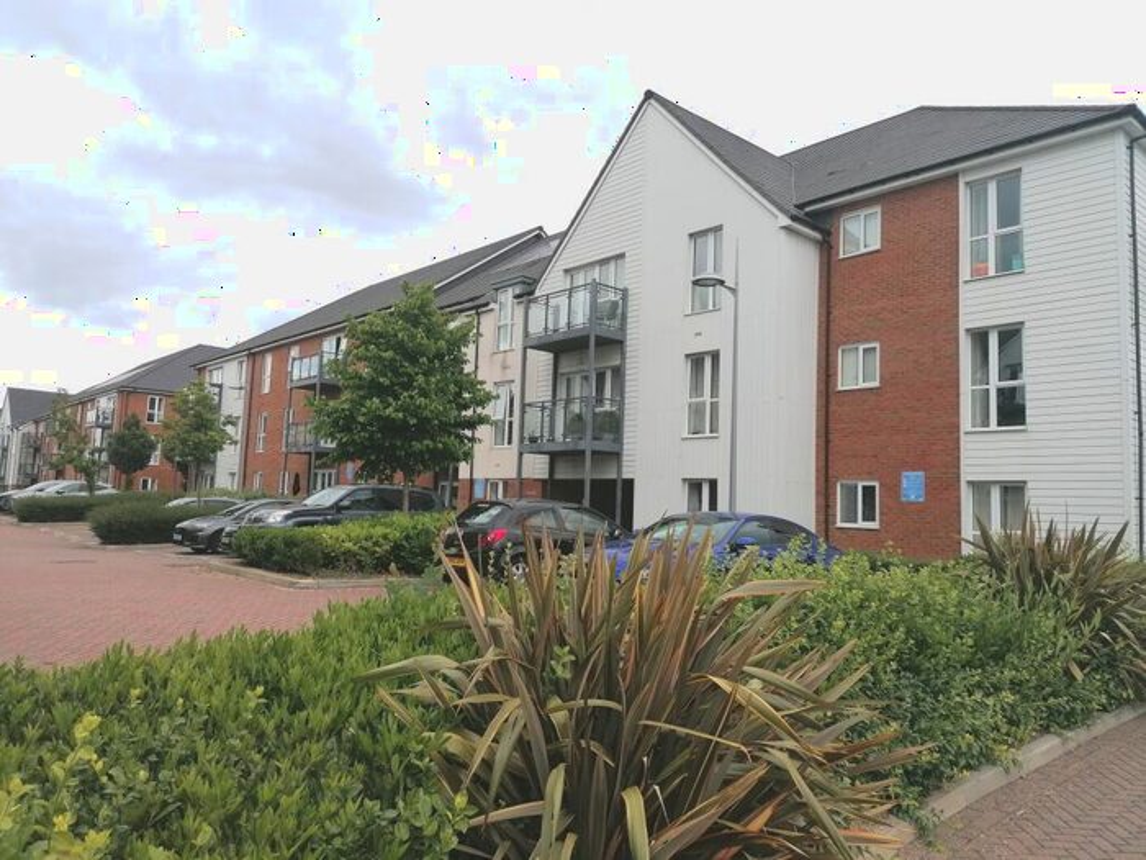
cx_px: 573
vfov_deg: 51.4
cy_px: 430
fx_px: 894
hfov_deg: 65.3
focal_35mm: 27
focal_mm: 4.75
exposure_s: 1/1050
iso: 50
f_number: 1.8
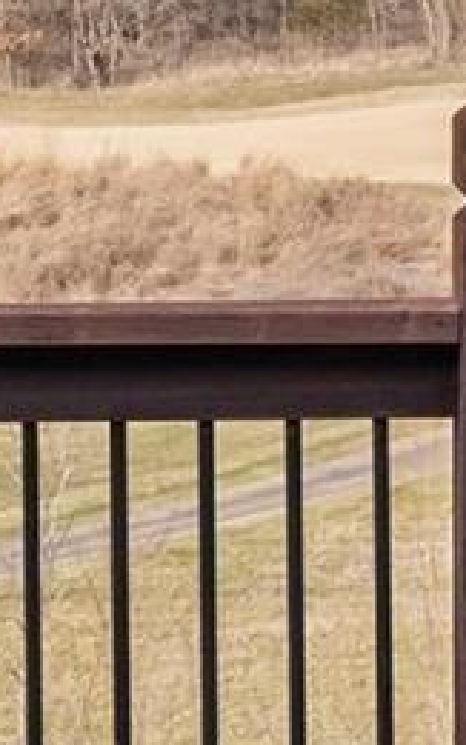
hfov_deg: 5.8
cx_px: 326
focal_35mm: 225
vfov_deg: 9.3
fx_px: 4575
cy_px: -14
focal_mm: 18
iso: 400
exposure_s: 1/200
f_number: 8
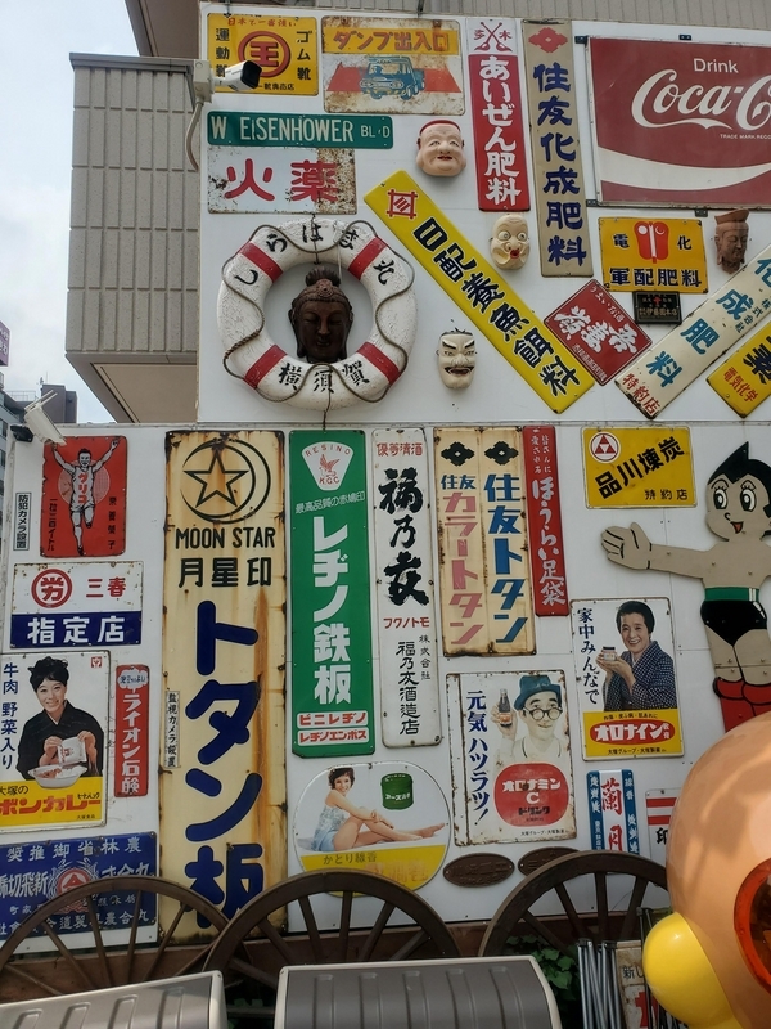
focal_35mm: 26
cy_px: 514
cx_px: 386
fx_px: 772
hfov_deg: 53.1
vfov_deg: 67.3
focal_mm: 4.3
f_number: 2.4
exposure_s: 1/1839
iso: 50
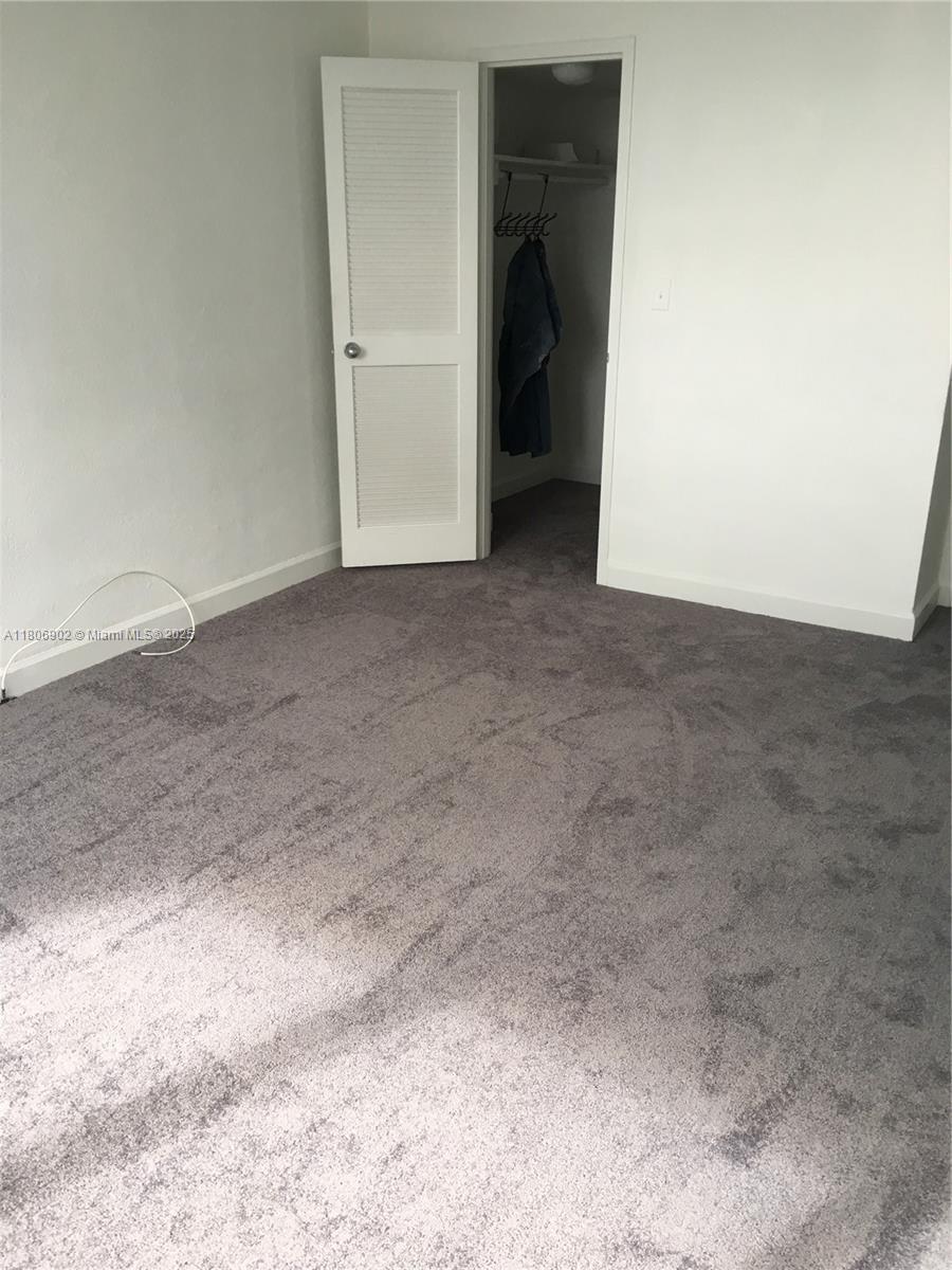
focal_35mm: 29
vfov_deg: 61.7
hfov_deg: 48.2
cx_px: 476
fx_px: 1063
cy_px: 635
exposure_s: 1/40
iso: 25
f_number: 2.2
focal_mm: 4.15
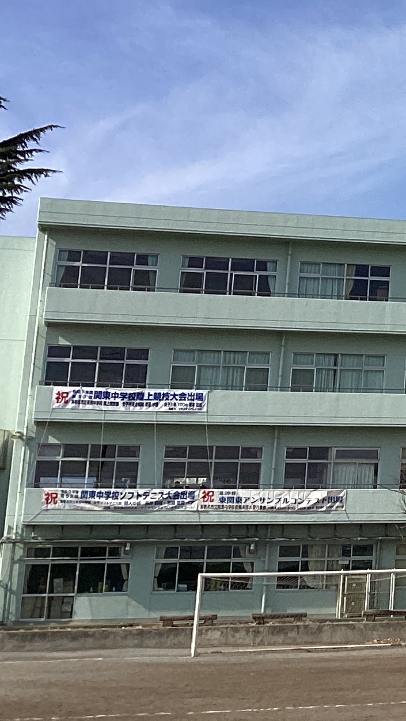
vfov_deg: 23.8
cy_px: 127
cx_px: 830
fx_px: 1684
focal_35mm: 88
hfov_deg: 12.1
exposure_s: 1/1988
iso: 25
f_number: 2.4
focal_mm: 3.3
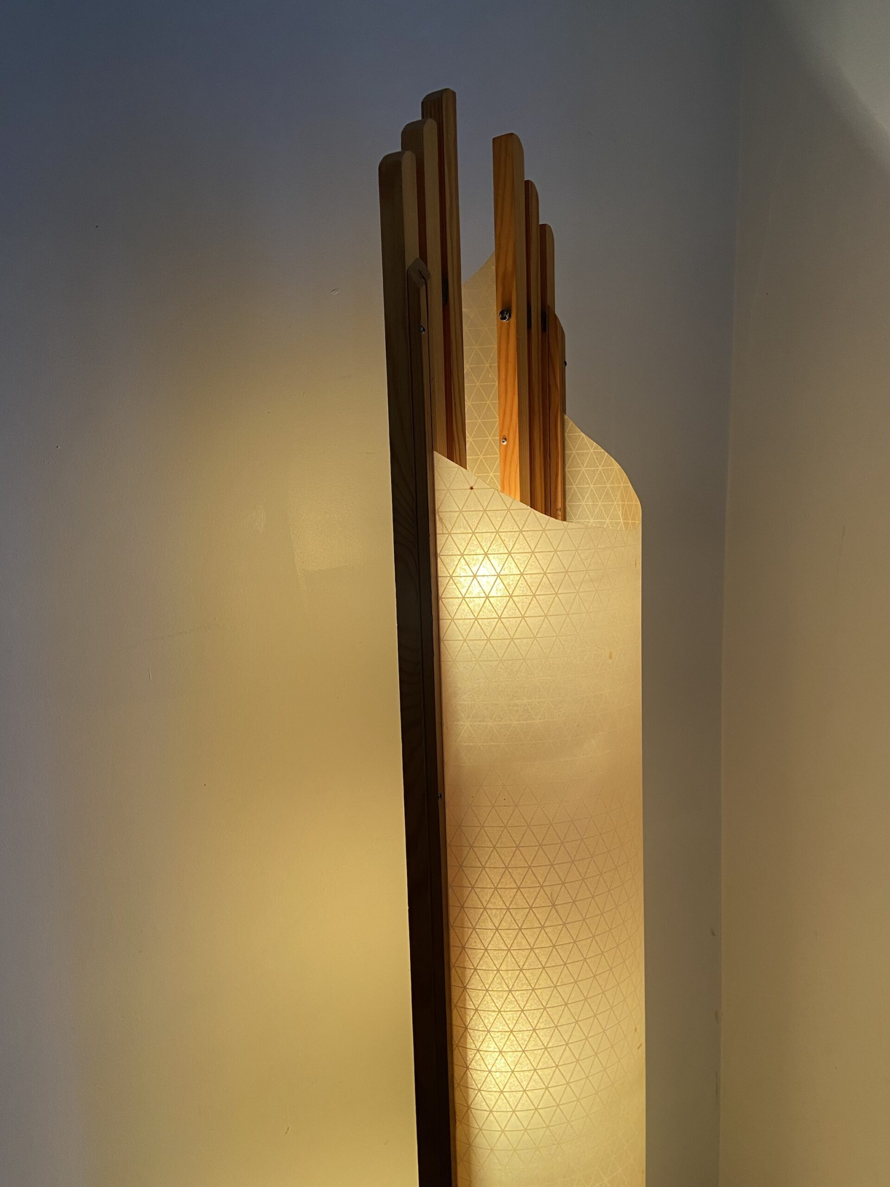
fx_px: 891
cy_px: 594
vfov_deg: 67.3
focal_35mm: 26
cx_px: 445
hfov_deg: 53.1
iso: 80
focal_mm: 4.25
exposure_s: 1/50
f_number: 1.8
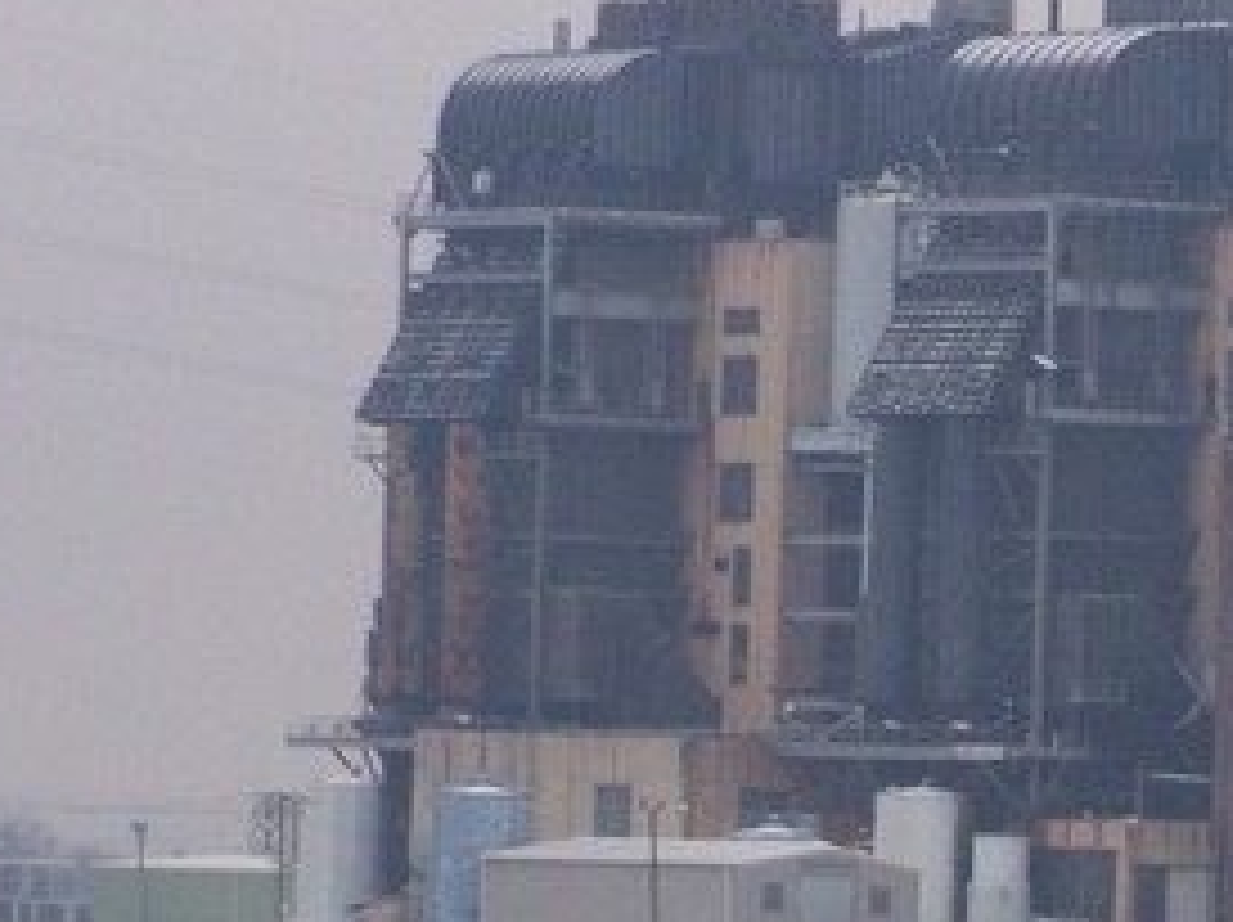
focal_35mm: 494
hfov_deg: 4.0
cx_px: 1534
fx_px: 17581
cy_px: 909
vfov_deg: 3.0
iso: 160
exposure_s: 1/400
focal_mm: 28
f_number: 3.3
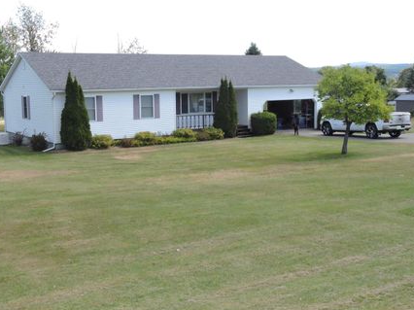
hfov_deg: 40.4
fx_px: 562
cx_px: 187
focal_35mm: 47
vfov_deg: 30.8
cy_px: 142
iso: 560
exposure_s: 1/1600
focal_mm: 7.2
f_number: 3.8
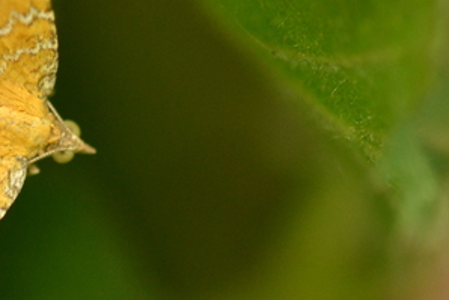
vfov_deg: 4.0
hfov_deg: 6.0
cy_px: 100
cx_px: 27
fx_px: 4272
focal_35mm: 342
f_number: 4.5
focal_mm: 85
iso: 800
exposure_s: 1/160
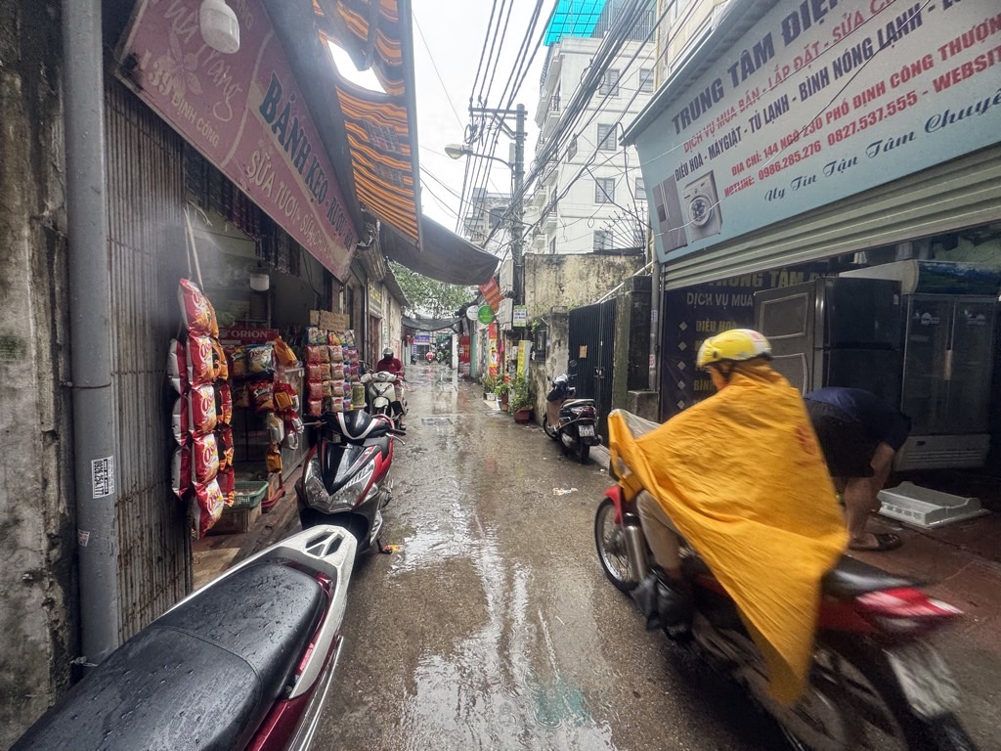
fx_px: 405
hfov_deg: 102.1
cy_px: 376
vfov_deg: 85.7
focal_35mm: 14
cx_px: 500
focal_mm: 2.22
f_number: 2.2
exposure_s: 1/99
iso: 80
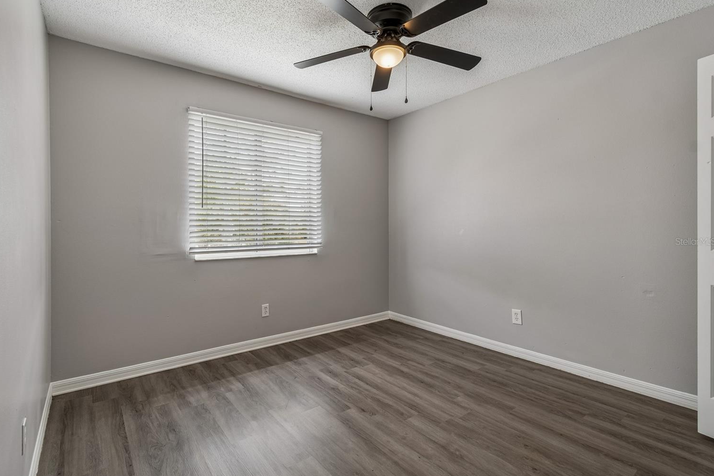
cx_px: 337
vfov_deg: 73.7
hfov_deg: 96.6
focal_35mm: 16
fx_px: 317
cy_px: 241
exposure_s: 1/10
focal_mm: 10
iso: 100
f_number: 7.1
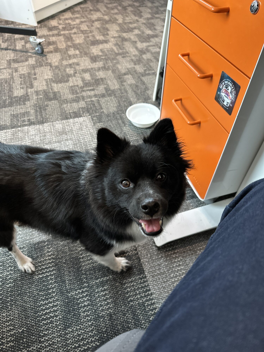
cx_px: 132
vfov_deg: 71.6
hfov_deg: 56.8
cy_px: 176
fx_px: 244
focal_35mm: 24
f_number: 1.78
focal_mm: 6.86
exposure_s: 1/60
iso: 640
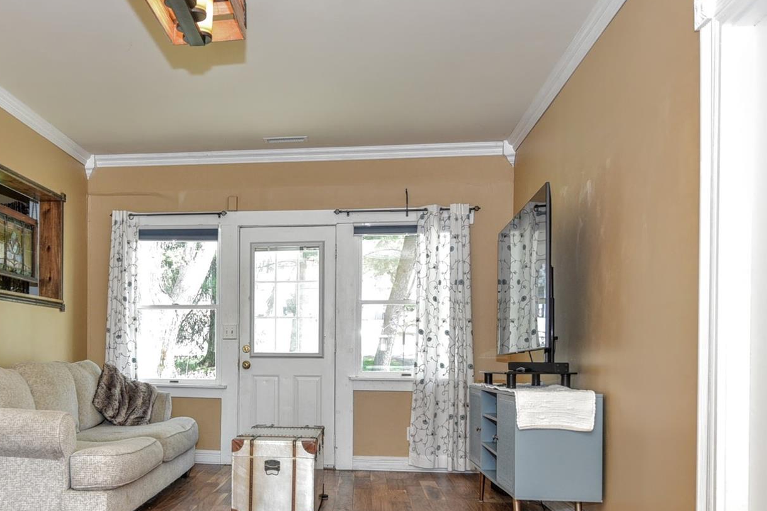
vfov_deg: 35.4
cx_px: 213
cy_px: 361
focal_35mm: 37
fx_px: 788
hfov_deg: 50.2
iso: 800
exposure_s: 1/90
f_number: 4.8
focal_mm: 22
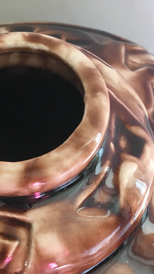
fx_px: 479
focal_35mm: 66
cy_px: 222
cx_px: 23
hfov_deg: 18.0
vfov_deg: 31.0
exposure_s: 1/33
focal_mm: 4.15
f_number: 2.2
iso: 64
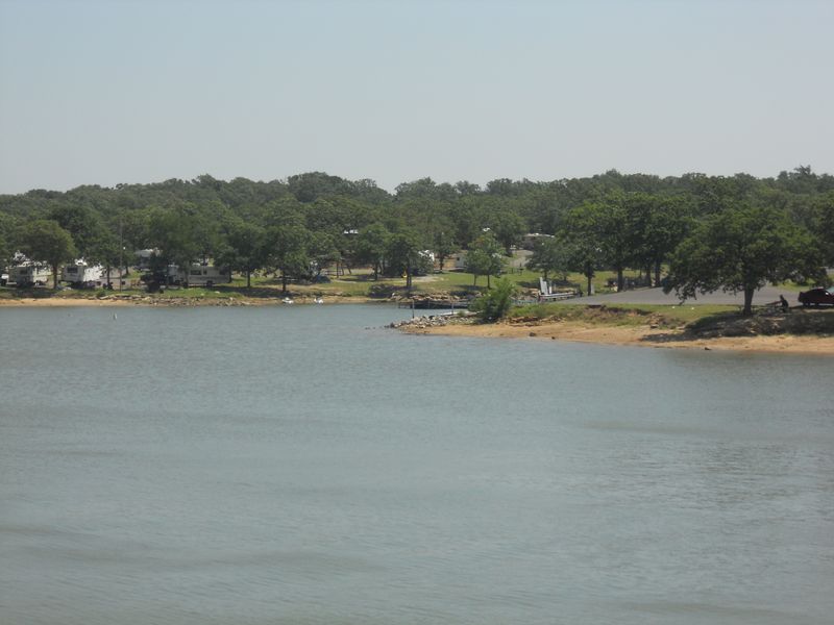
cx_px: 417
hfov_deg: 21.3
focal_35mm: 92
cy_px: 312
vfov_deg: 16.1
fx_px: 2217
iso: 80
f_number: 5.4
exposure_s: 1/500
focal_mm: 16.5
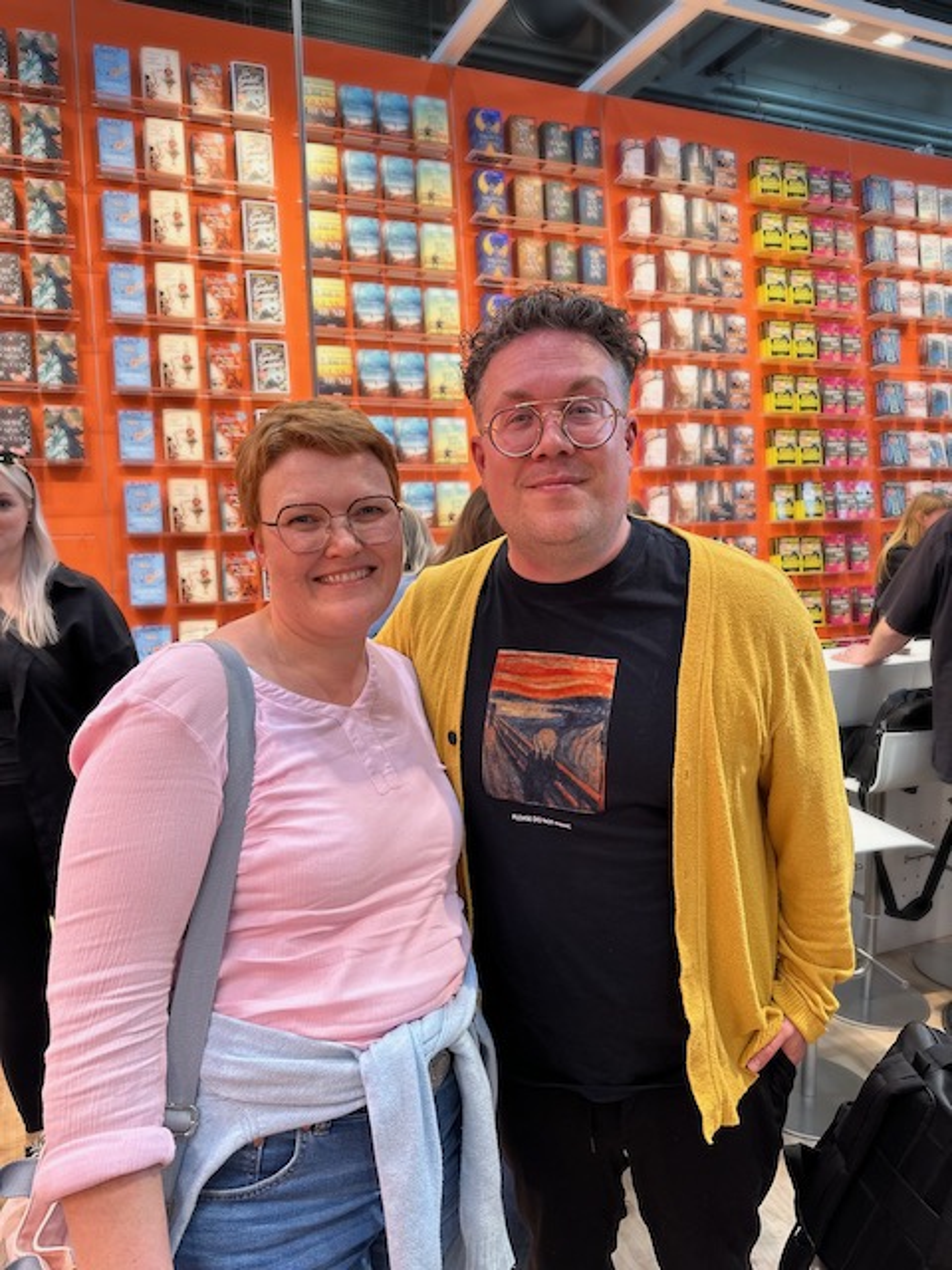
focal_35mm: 24
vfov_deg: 71.6
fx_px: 880
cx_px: 476
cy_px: 635
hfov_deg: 56.8
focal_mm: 6.86
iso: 125
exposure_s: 1/100
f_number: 1.78
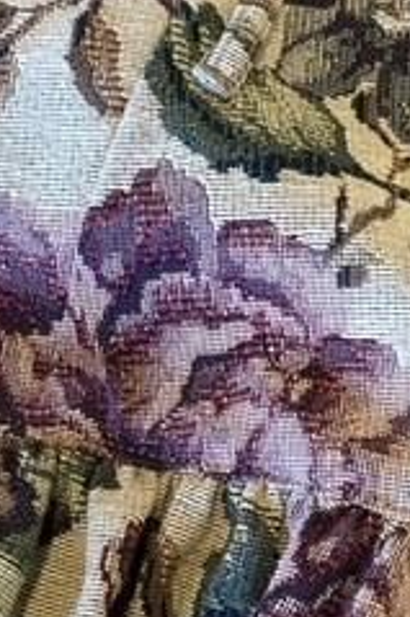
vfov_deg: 25.9
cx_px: 144
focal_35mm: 78
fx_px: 1334
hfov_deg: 17.4
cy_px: 392
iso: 320
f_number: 1.8
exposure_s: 1/60
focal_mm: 3.99
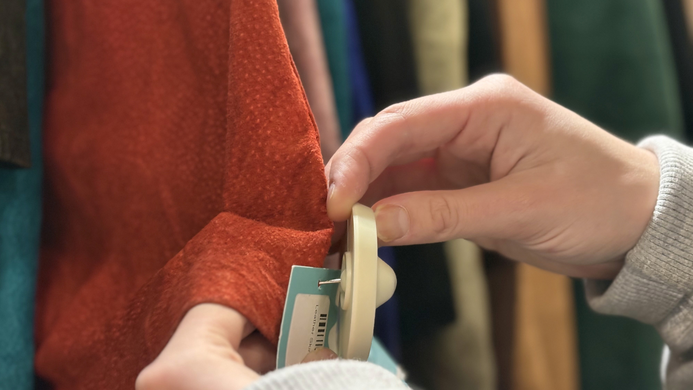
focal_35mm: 57
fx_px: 1047
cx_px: 346
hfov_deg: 36.6
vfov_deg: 21.1
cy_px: 220
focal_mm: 5.96
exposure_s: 1/25
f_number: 1.6
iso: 250
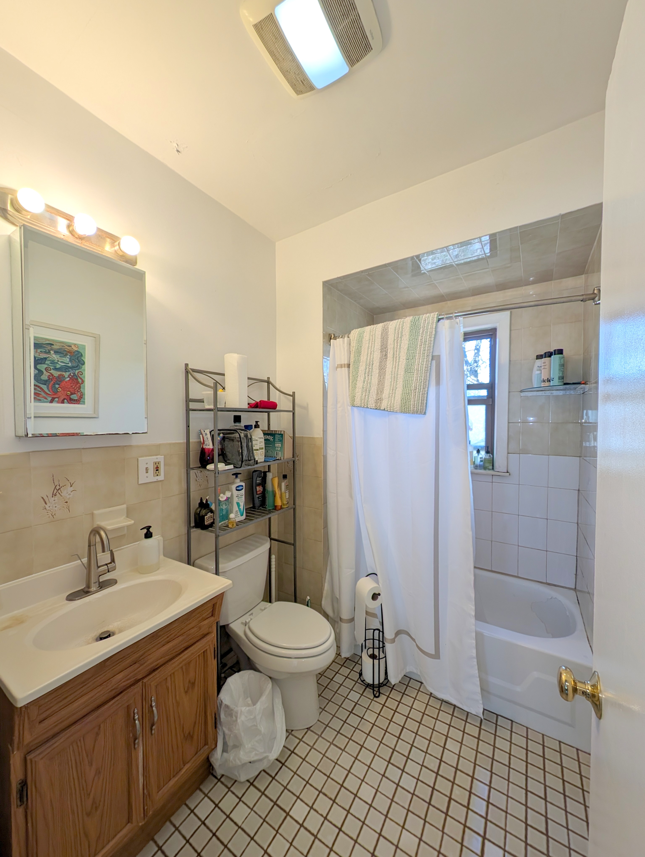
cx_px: 322
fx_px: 297
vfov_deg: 110.5
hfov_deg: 94.6
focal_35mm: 12
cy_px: 428
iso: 66
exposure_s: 1/120
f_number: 1.95
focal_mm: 2.23
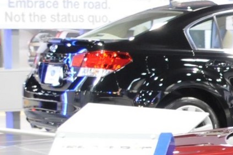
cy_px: 167
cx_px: 506
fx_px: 1370
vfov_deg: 6.4
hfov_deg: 9.0
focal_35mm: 212
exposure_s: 1/8
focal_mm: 24
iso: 800
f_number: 4
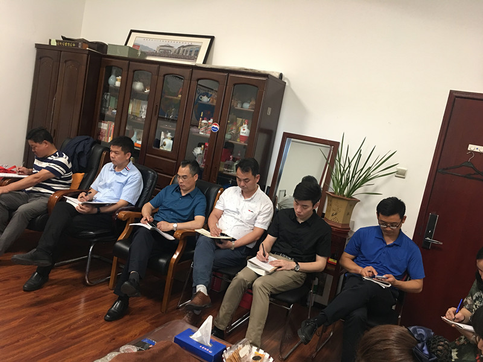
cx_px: 242
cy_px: 181
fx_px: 405
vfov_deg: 48.2
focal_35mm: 29
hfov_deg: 61.7
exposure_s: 1/17
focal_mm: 4.15
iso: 80
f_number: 2.2
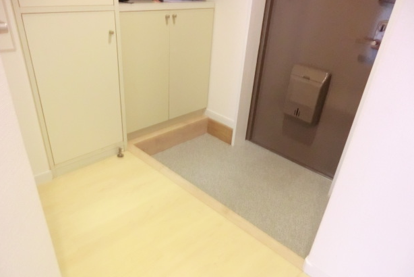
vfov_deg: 49.4
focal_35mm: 26
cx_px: 202
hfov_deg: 69.4
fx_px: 299
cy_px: 158
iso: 800
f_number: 3.2
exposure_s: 1/13
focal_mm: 4.3
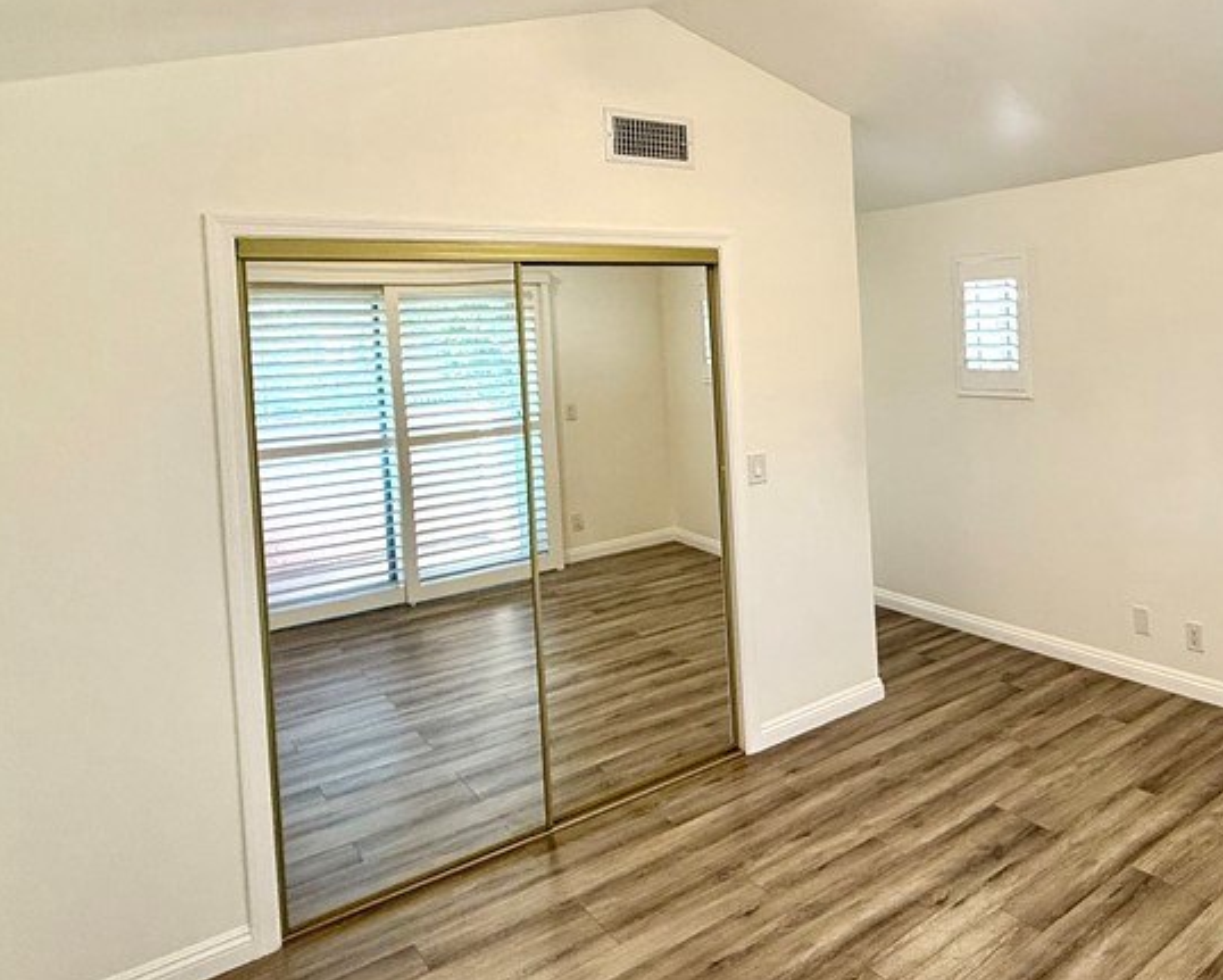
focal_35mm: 26
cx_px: 998
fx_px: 942
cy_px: 334
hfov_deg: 60.1
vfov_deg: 54.0
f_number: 2.2
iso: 200
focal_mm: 2.22
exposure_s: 1/120
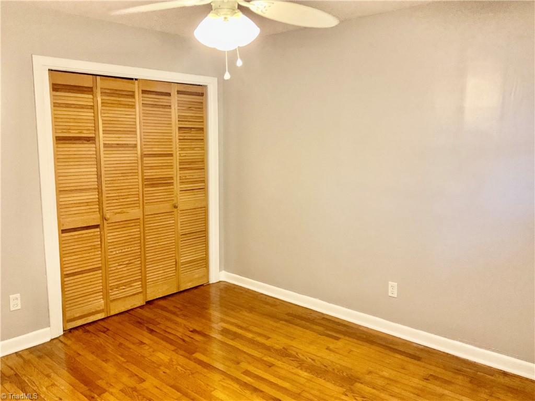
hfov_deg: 61.7
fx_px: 448
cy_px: 200
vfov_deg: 48.2
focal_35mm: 29
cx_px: 268
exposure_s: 1/60
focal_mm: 3
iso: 250
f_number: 1.8
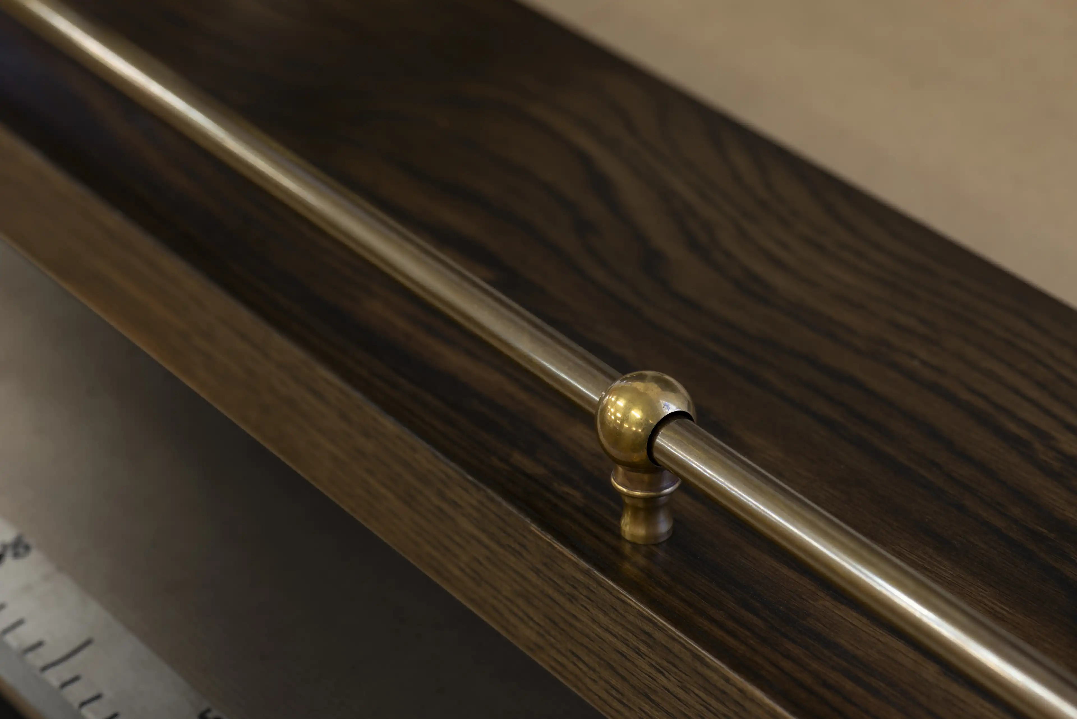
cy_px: 360
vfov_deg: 13.1
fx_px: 3142
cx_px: 538
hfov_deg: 19.4
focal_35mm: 105
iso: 250
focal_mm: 105
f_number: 9
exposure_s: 1/5
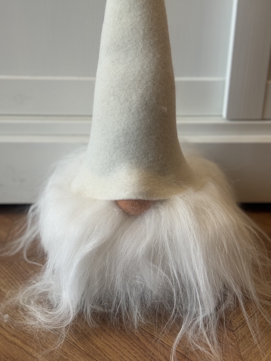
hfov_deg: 30.3
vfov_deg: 39.7
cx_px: 136
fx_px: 501
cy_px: 180
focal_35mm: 48
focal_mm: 6.76
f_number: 1.78
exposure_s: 1/60
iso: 100
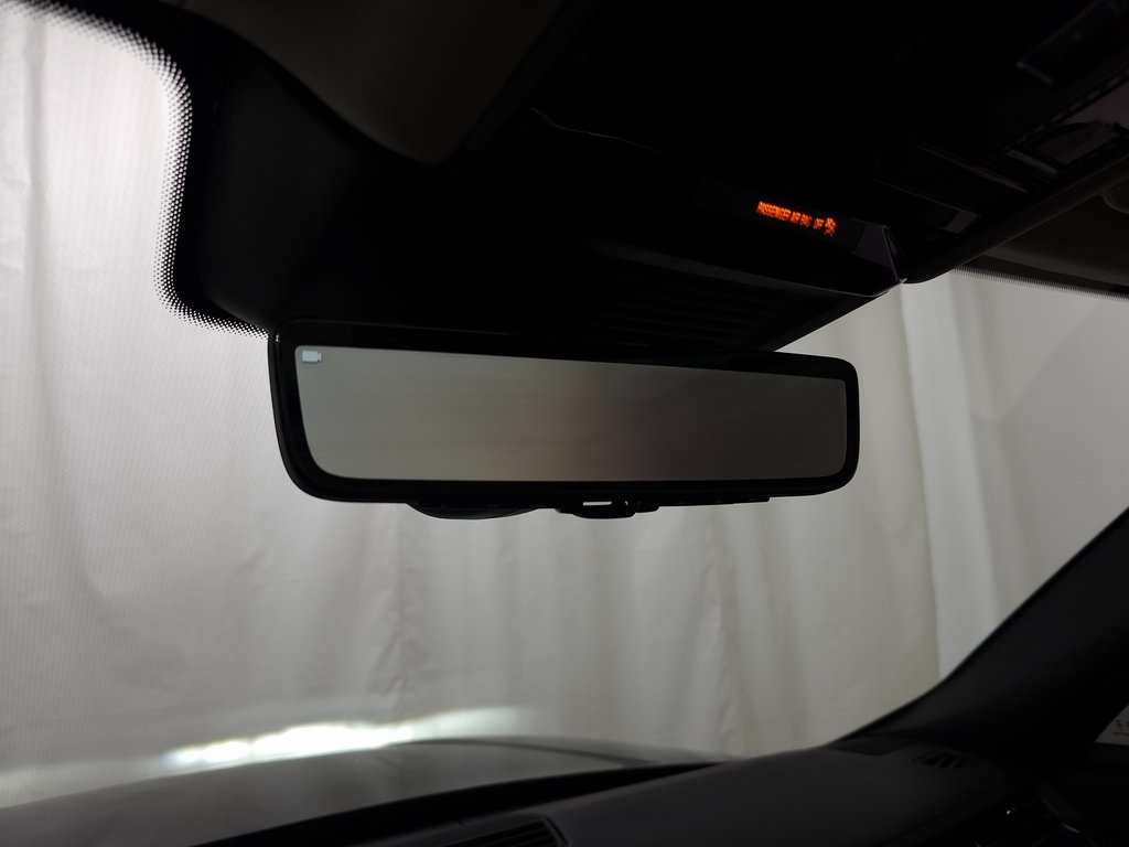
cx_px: 564
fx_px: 750
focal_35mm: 23
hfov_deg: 73.9
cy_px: 424
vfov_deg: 58.9
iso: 16
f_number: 1.7
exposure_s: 1/60
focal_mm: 6.3
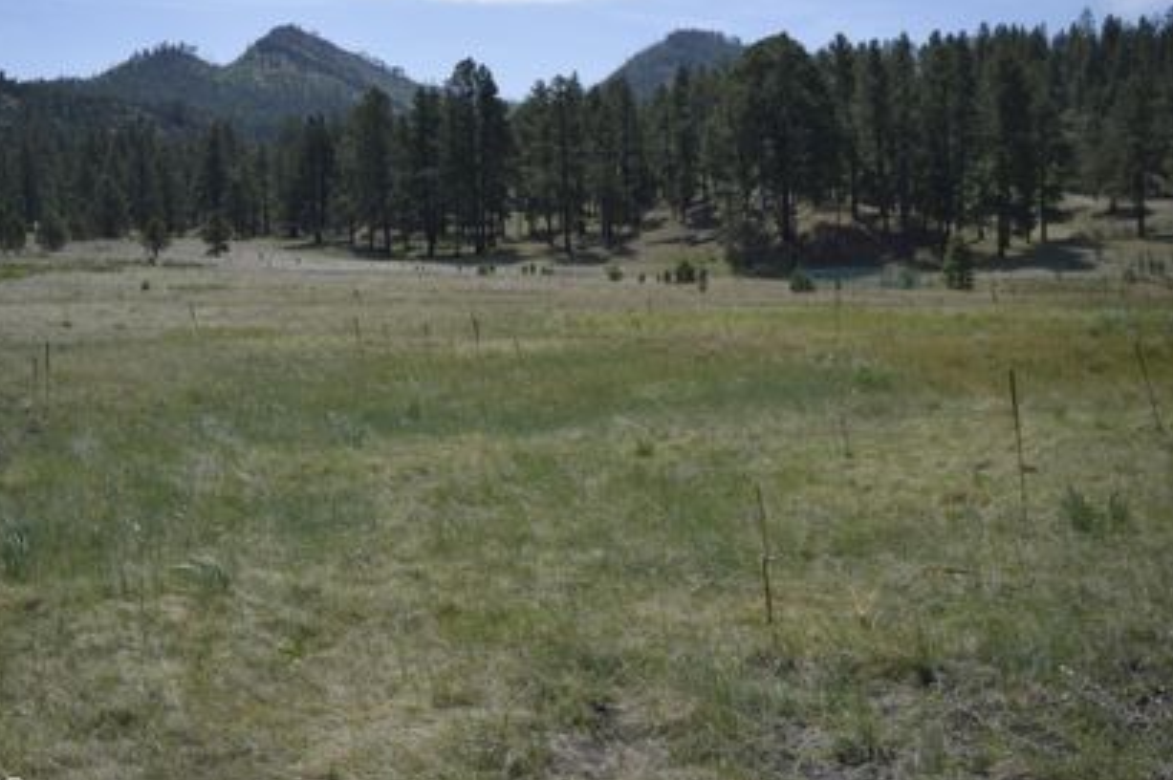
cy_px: 354
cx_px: 559
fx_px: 1074
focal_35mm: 33
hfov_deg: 57.2
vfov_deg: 39.9
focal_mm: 18
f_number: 3.5
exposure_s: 1/3200
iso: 200
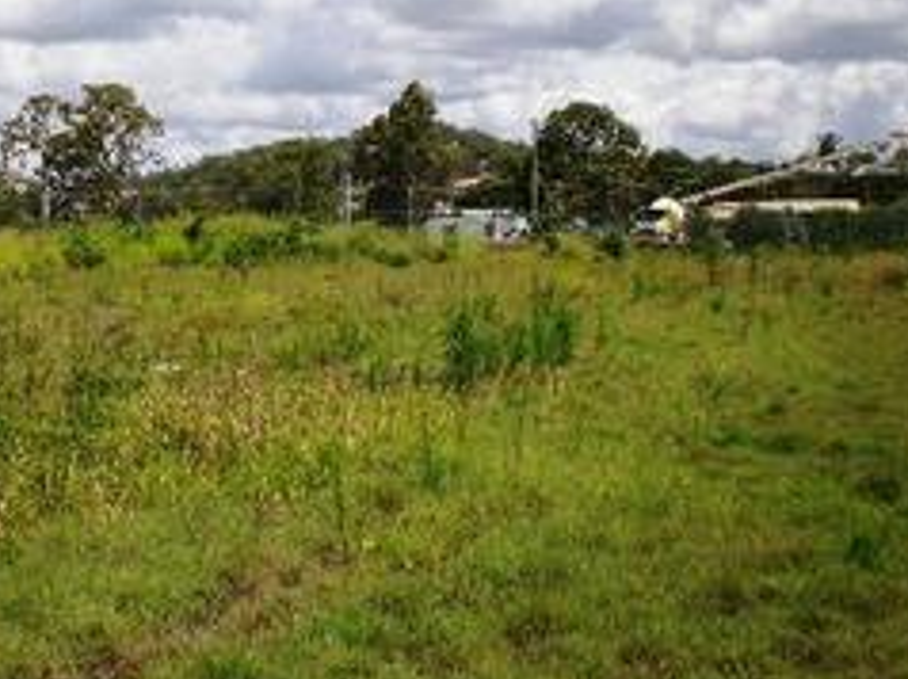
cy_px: 134
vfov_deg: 22.6
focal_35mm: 64
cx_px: 294
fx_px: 1677
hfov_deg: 30.1
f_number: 4.6
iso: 64
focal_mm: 6.3
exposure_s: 1/1000
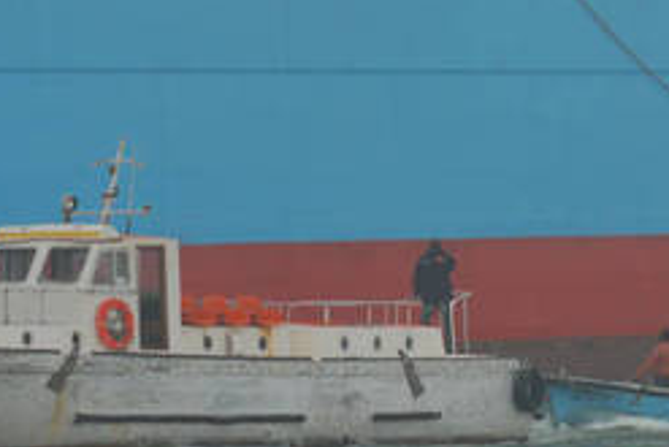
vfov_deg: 1.6
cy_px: -49
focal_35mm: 850
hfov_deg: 2.4
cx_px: 458
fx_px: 15804
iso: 100
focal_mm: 200
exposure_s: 1/320
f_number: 5.6
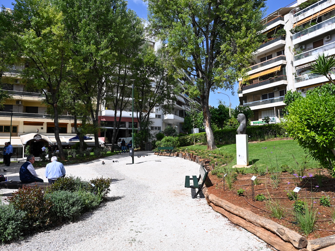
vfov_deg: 51.3
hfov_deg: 65.3
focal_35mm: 27
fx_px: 261
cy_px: 123
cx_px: 174
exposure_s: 1/1000
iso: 320
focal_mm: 24
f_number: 8
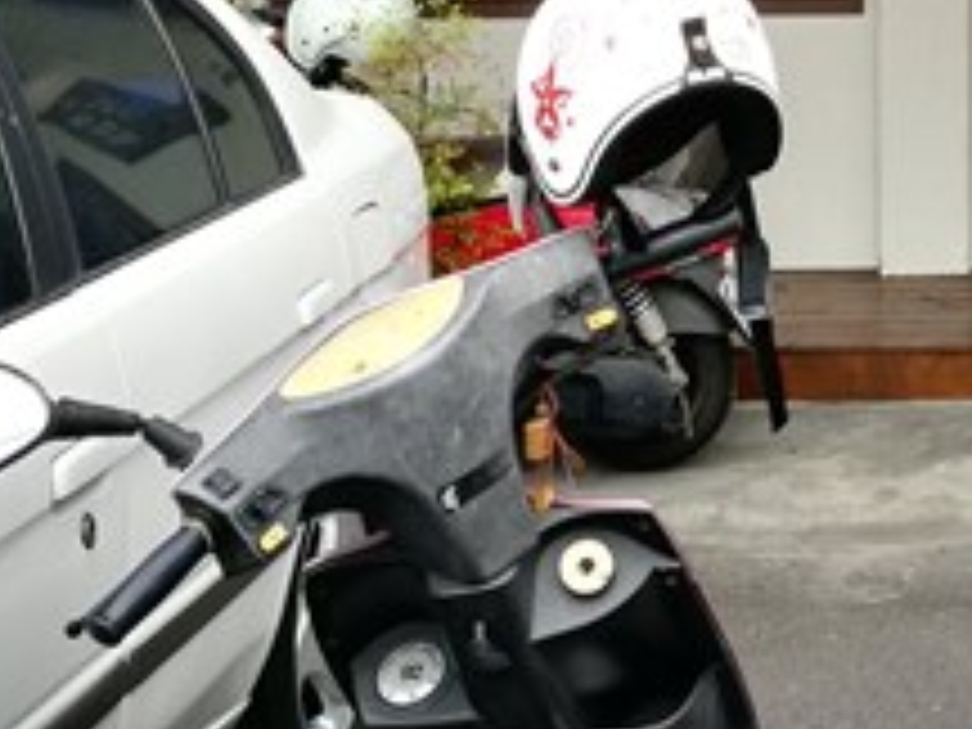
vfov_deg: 15.6
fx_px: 2527
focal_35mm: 90
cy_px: -234
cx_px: 981
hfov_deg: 21.0
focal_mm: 4.5
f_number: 2.2
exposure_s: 1/122
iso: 50
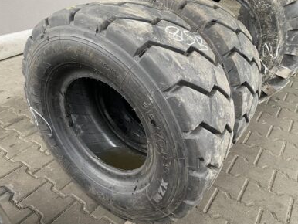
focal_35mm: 29
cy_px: 107
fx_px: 250
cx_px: 156
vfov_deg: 48.3
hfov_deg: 61.6
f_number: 1.8
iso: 160
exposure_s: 1/50
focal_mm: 4.25
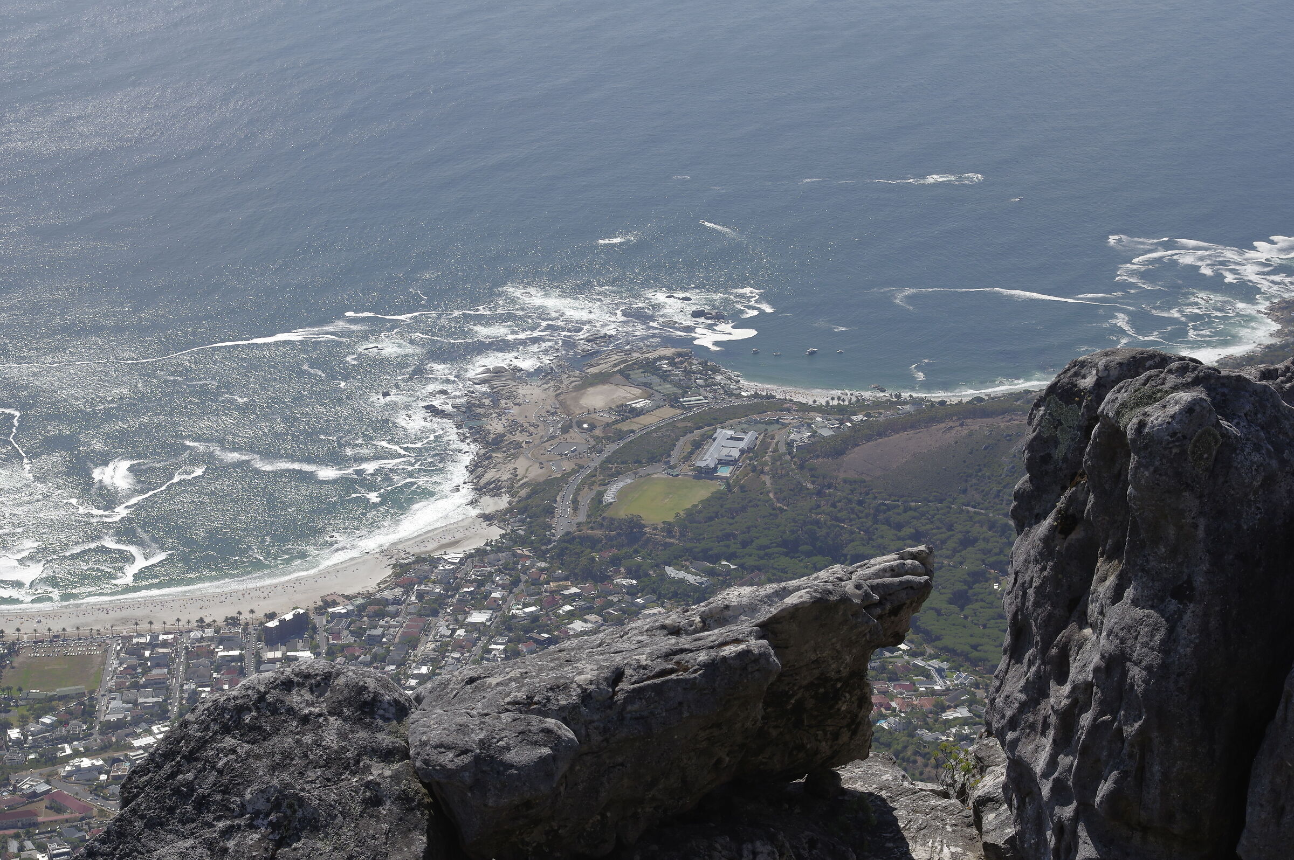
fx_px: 2155
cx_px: 647
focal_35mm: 60
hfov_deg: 33.4
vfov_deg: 22.6
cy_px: 430
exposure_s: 1/400
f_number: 9
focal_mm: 40
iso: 125
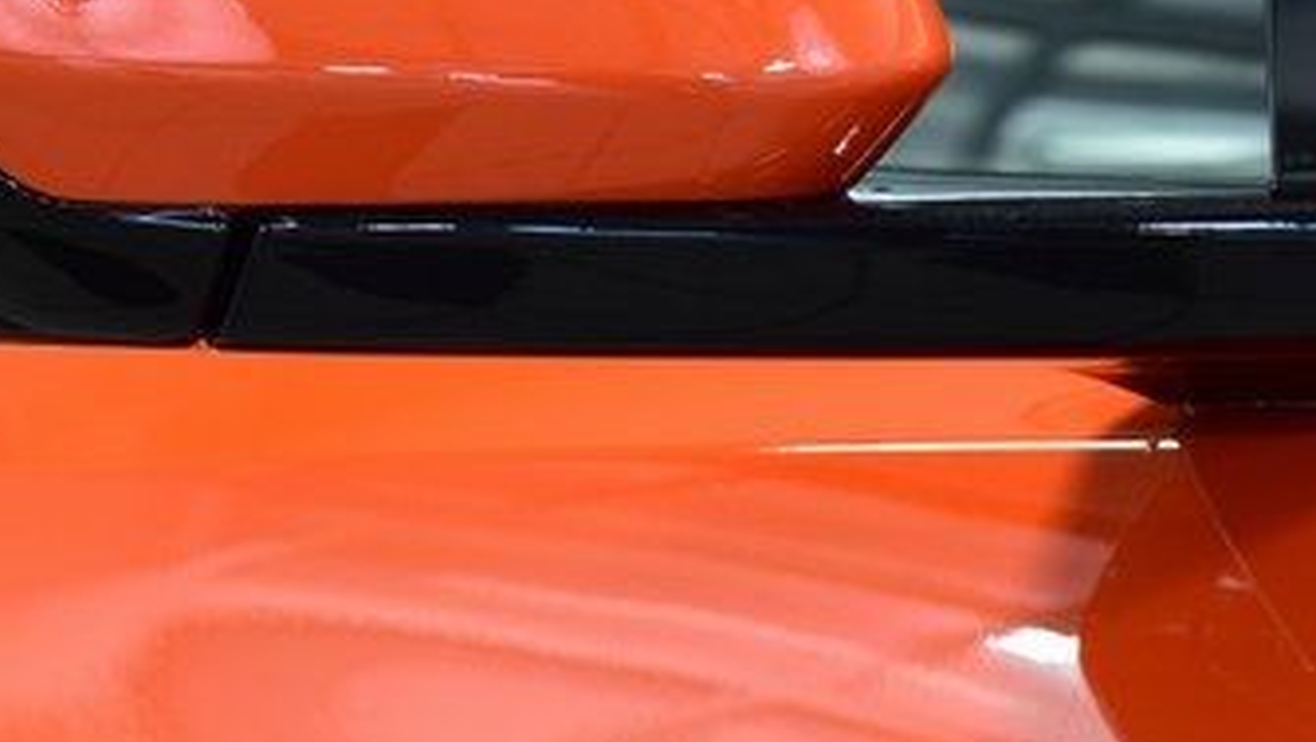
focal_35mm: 210
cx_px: 629
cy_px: 33
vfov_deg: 5.8
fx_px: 7333
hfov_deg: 10.3
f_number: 7.1
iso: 1250
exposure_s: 1/30
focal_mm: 70
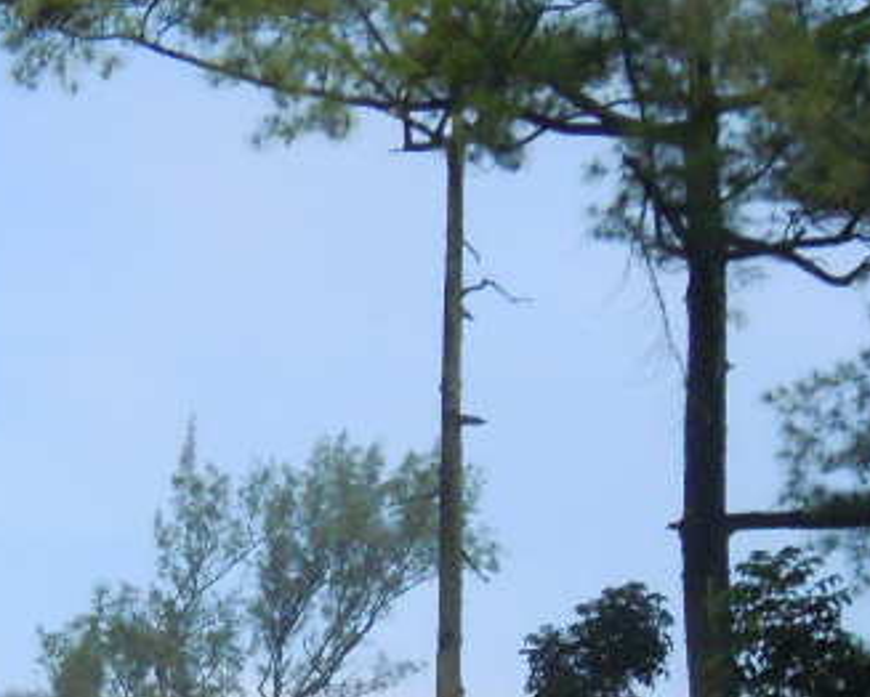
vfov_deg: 13.6
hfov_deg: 17.7
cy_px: 1016
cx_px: 133
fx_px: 2757
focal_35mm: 107
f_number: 7.6
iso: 400
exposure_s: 1/800
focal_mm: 5
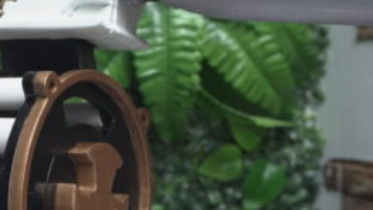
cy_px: 167
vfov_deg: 15.2
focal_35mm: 79
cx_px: 98
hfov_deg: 26.5
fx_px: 781
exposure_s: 1/50
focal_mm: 22
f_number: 4.5
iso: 500
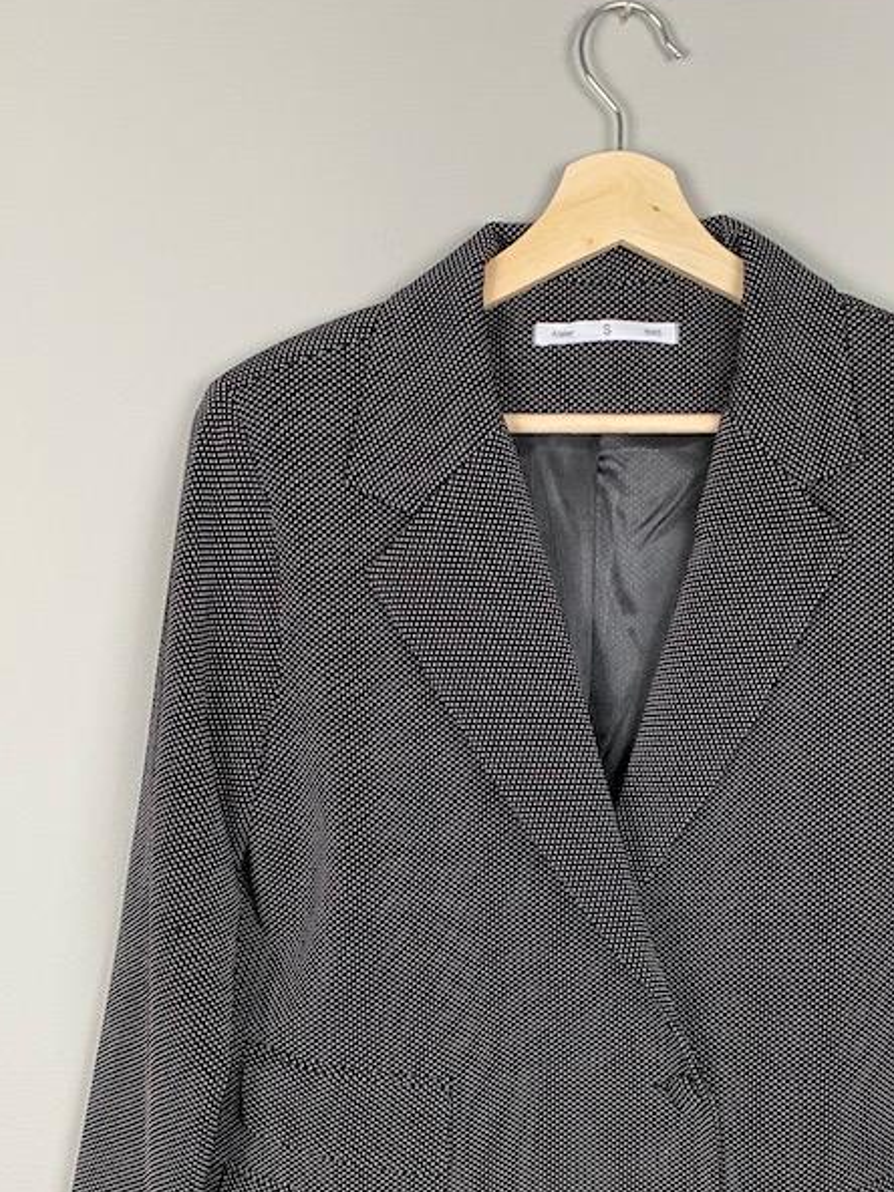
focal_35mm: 43
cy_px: 891
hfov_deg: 33.2
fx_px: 1481
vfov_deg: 42.5
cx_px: 626
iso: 125
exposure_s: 1/50
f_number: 1.8
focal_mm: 4.25
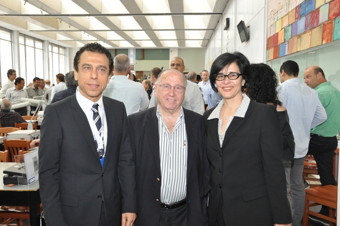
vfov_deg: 36.8
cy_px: 113
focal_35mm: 36
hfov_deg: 53.2
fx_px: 340
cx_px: 170
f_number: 5.6
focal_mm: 24
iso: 800
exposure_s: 1/60
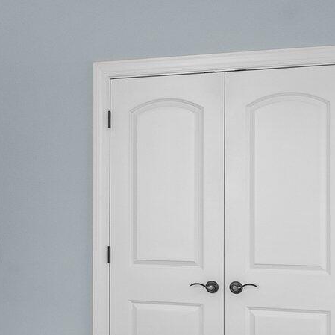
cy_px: 204
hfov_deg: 26.8
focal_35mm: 62
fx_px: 679
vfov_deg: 27.7
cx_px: 39
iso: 400
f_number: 5.6
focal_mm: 16
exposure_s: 1/125
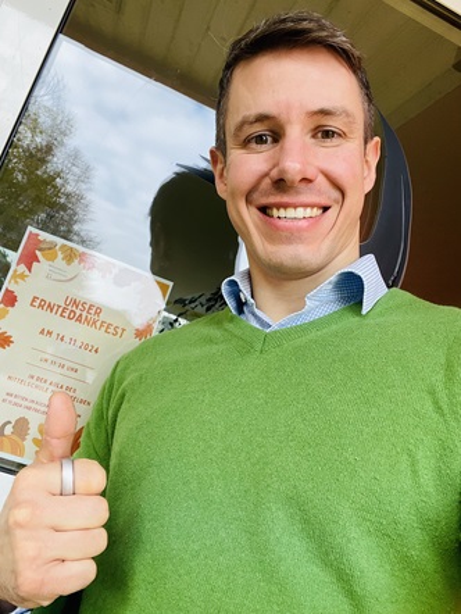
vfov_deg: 59.9
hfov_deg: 46.8
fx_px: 532
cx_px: 230
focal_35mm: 30
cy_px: 307
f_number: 2.2
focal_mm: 2.71
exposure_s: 1/121
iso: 64
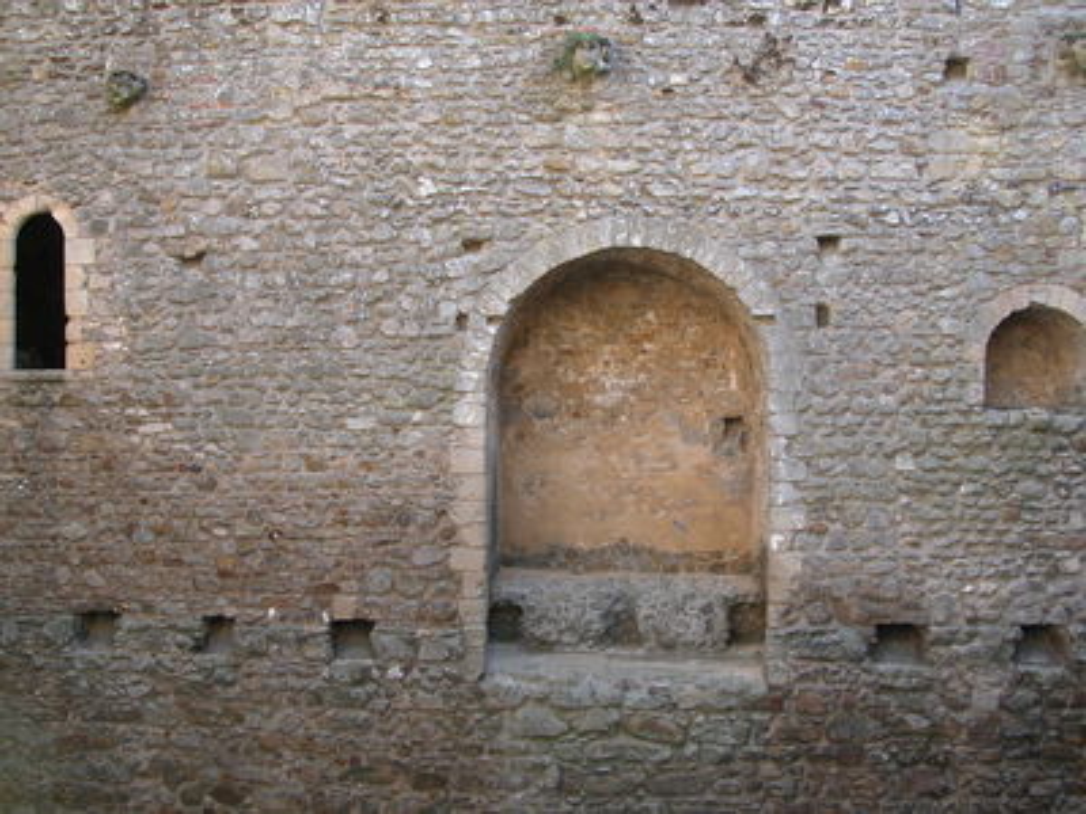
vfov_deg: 40.7
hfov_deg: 52.6
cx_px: 543
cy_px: 407
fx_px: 1098
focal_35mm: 35
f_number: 3.2
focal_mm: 8.9
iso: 100
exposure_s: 1/75.9
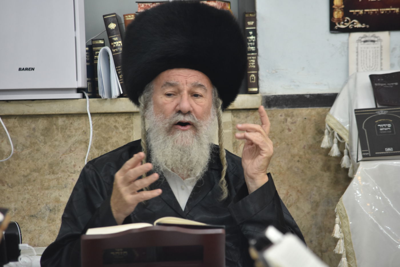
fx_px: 3667
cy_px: 134
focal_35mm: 330
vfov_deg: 4.2
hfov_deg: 6.2
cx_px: 200
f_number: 5.6
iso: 1250
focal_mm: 220
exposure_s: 1/125
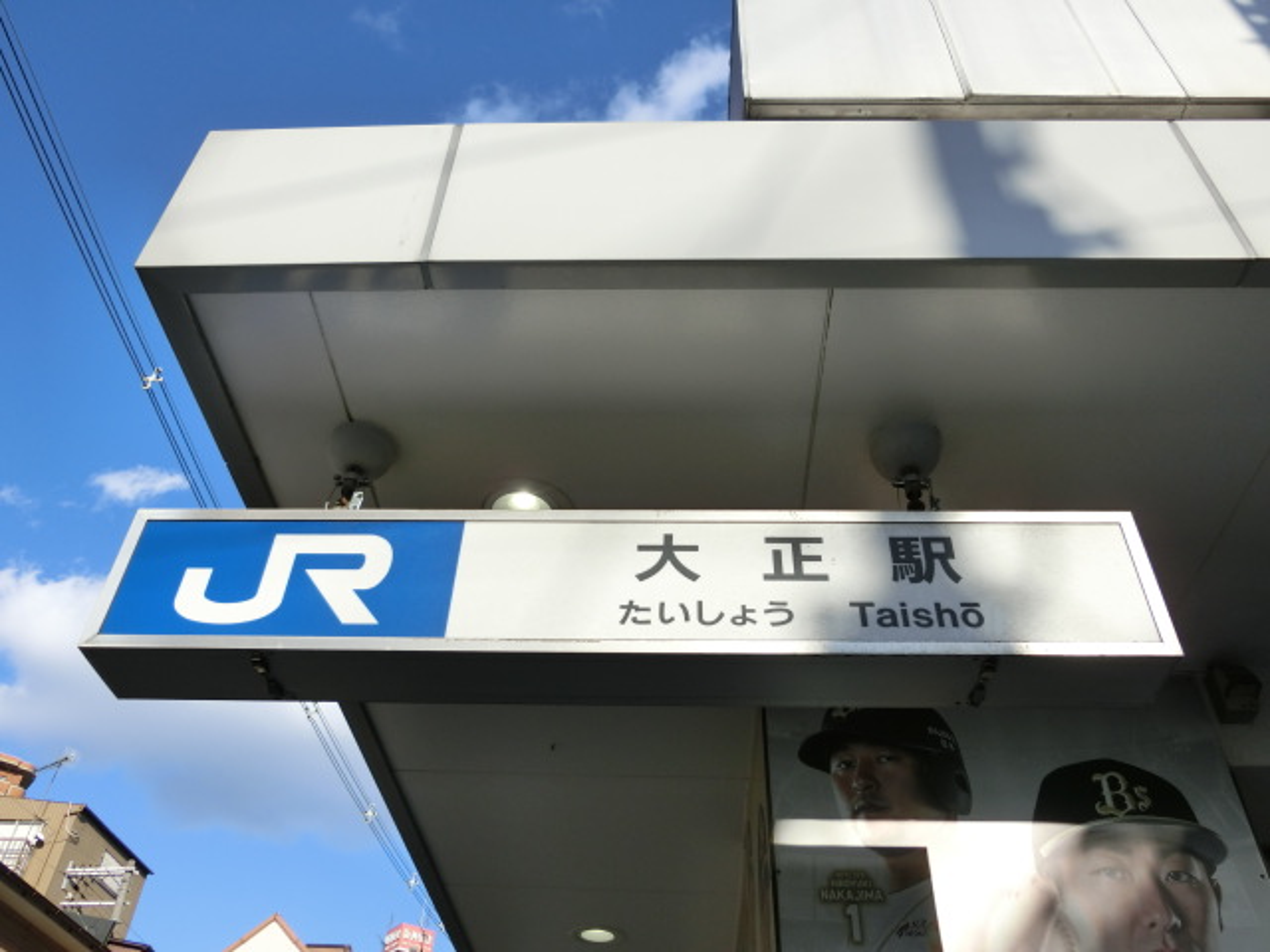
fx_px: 1064
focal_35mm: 29
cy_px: 476
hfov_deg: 61.7
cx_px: 635
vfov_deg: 48.2
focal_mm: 5.2
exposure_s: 1/640
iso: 80
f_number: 3.7
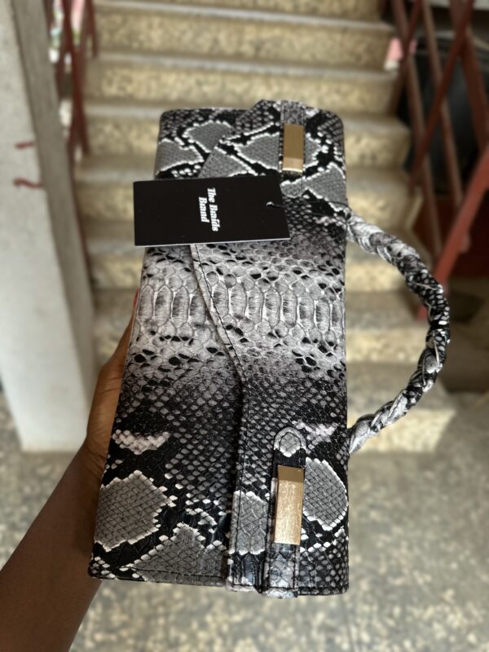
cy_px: 326
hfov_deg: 56.8
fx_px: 452
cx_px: 244
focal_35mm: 24
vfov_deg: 71.6
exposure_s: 1/139
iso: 64
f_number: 1.78
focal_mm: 6.86
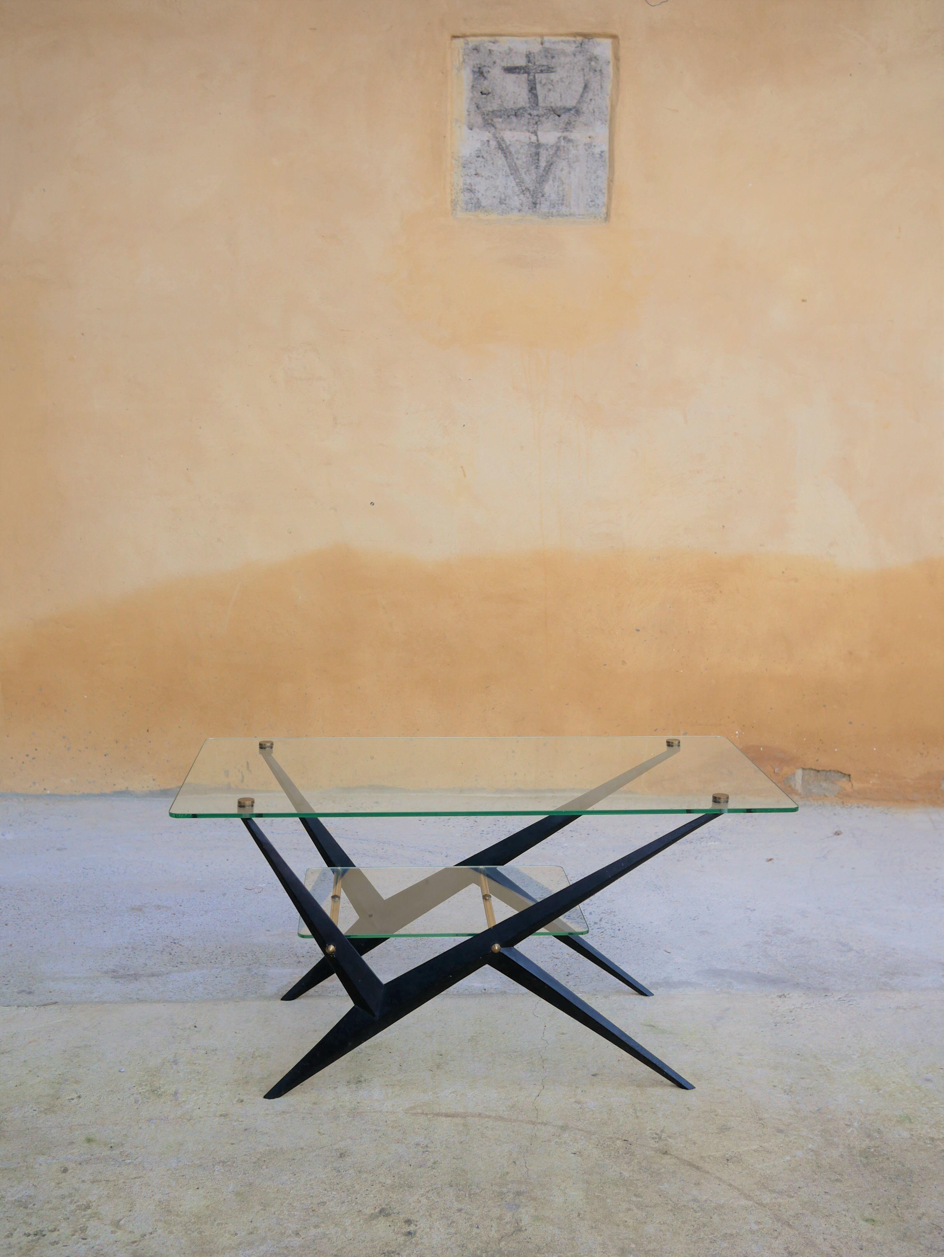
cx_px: 472
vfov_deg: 46.8
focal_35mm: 40
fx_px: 1453
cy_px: 628
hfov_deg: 36.0
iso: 200
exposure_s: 1/320
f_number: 2.8
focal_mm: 20
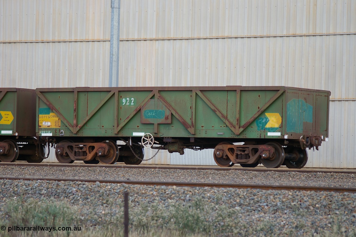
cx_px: 178
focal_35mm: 180
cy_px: 118
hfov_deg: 11.4
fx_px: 1778
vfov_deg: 7.6
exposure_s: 1/125
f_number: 4.5
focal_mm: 120
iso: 200
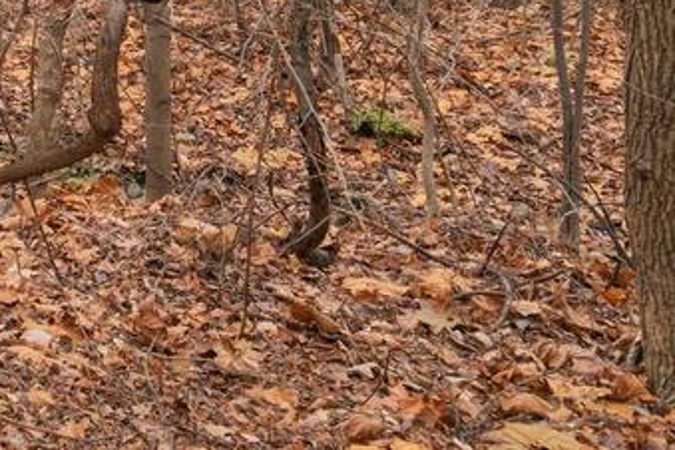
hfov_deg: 22.6
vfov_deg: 18.0
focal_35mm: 68
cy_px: -216
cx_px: -406
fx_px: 1275
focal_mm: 16
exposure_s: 1/160
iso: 1250
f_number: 8
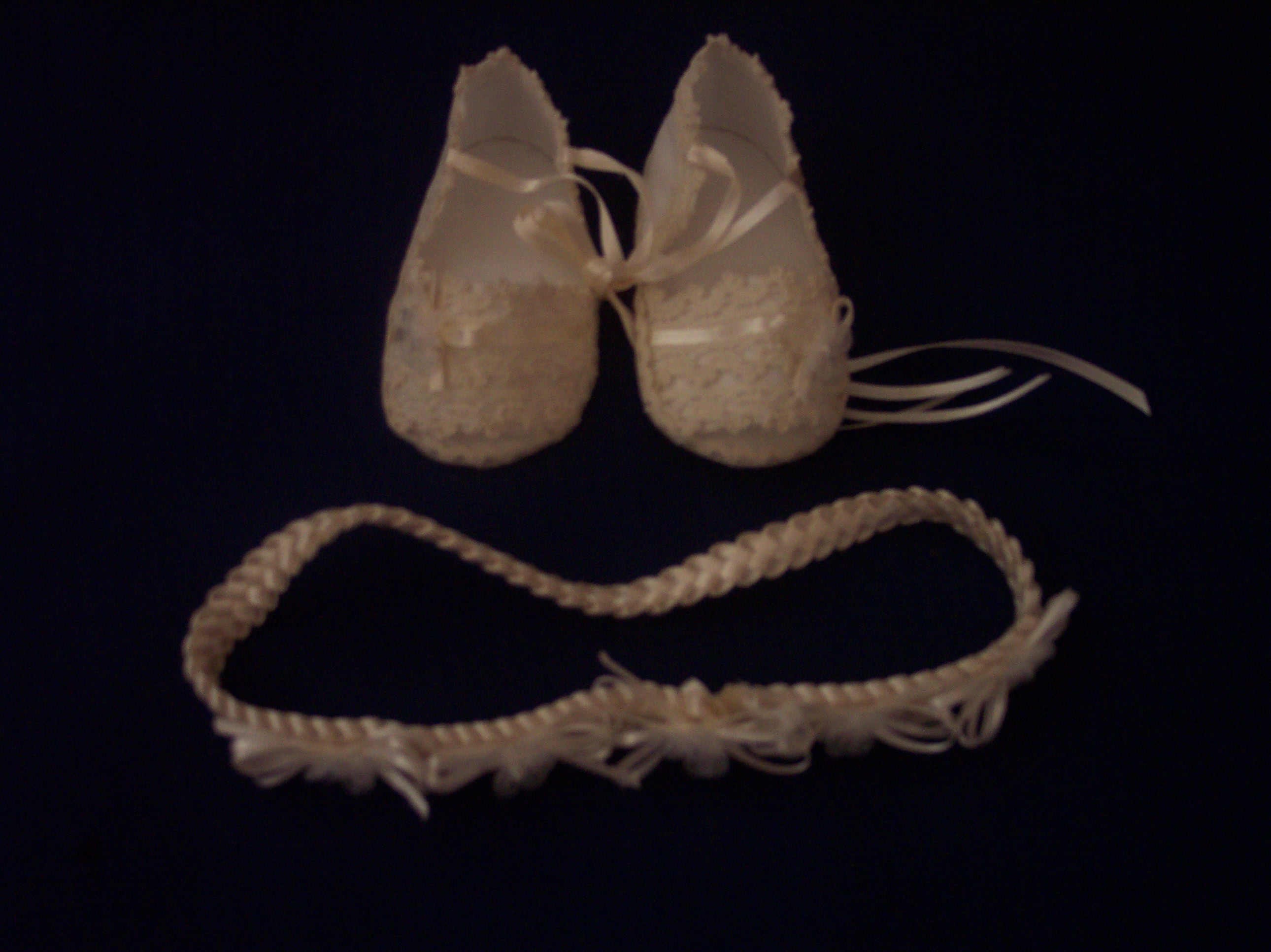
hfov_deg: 49.0
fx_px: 1394
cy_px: 476
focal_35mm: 38
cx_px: 636
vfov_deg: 37.7
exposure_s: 1/30
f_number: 2.8
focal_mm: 8
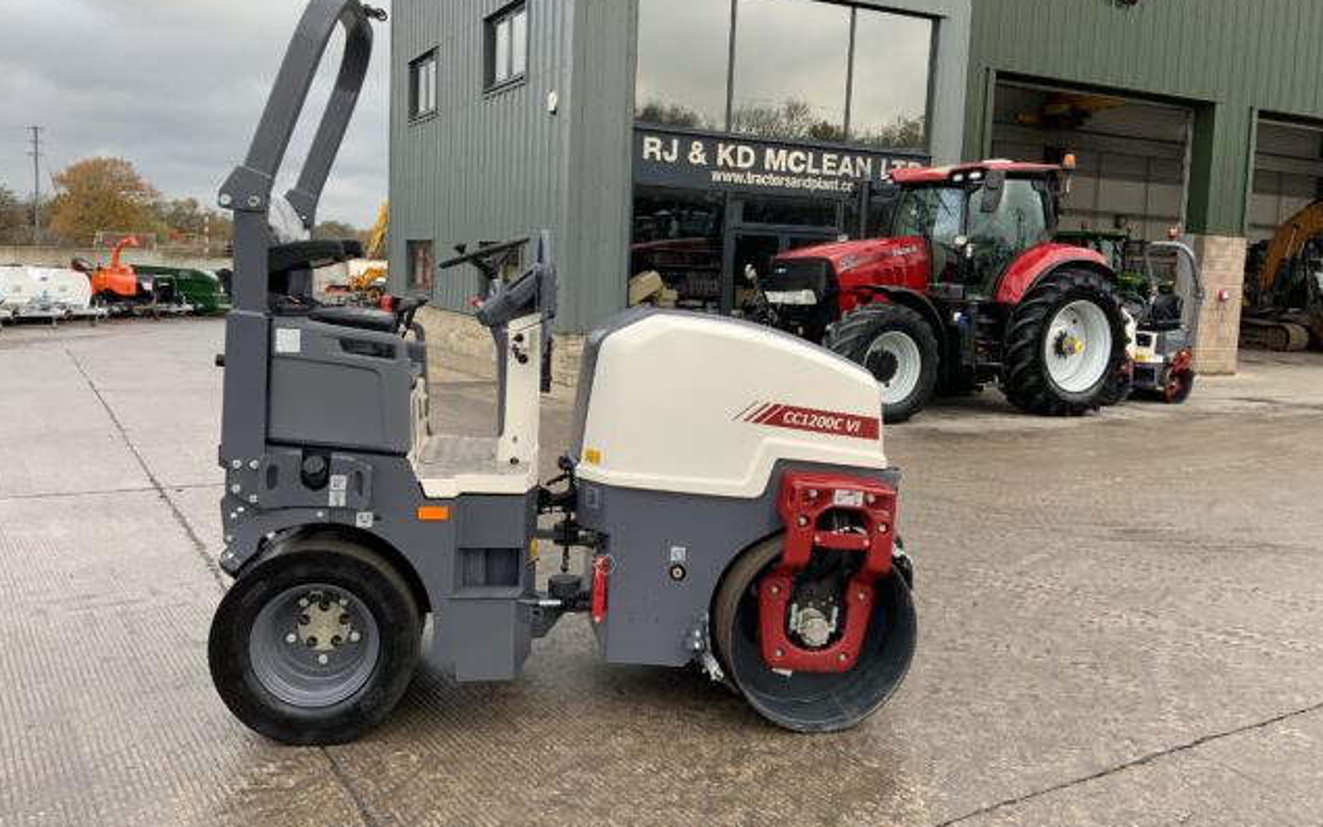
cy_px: 356
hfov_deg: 61.2
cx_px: 658
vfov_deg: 40.5
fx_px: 1118
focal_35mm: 31
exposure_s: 1/223
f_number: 1.8
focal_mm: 3
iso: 16
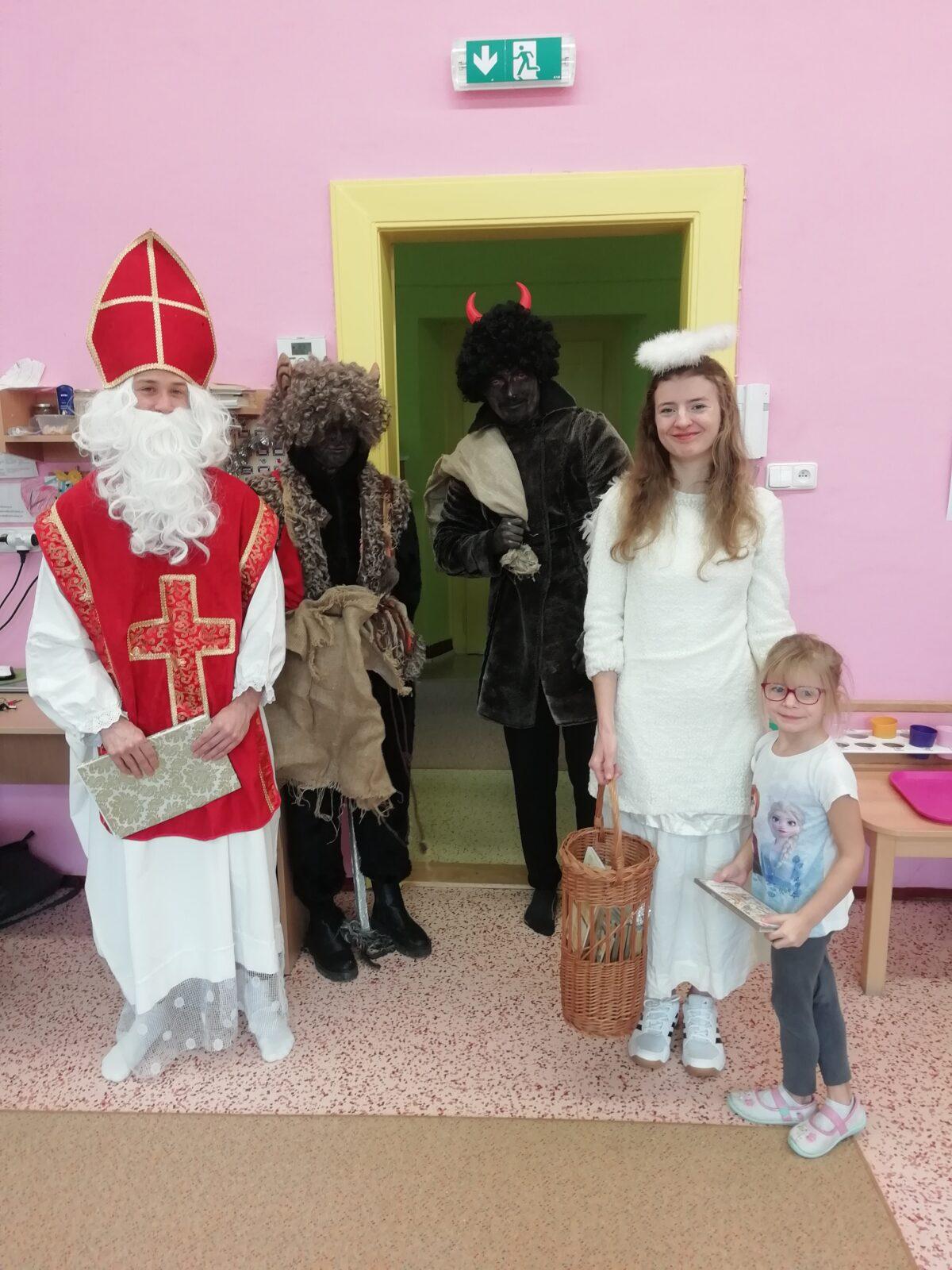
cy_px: 635
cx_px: 476
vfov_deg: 67.3
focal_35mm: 26
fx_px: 953
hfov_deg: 53.1
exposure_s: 1/33.3
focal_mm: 3.46
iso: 64
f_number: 2.2
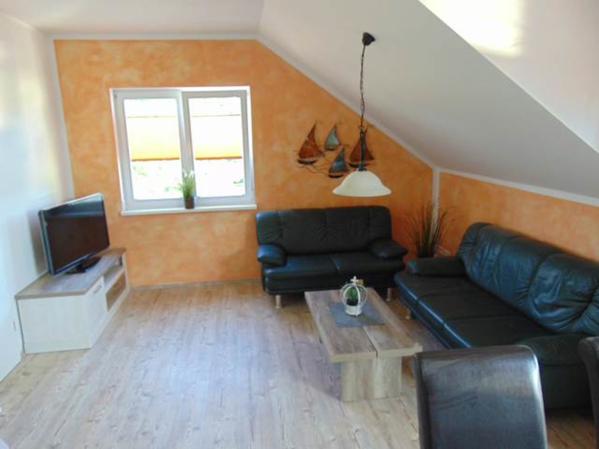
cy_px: 224
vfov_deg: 54.9
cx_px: 300
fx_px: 433
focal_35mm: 25
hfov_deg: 69.4
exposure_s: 1/30
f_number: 3
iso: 200
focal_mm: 4.5
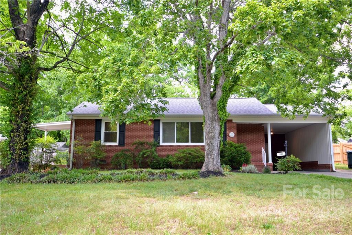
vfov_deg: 39.9
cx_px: 176
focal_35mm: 33
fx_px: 323
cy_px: 118
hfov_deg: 57.2
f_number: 5
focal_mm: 22
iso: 400
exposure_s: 1/100
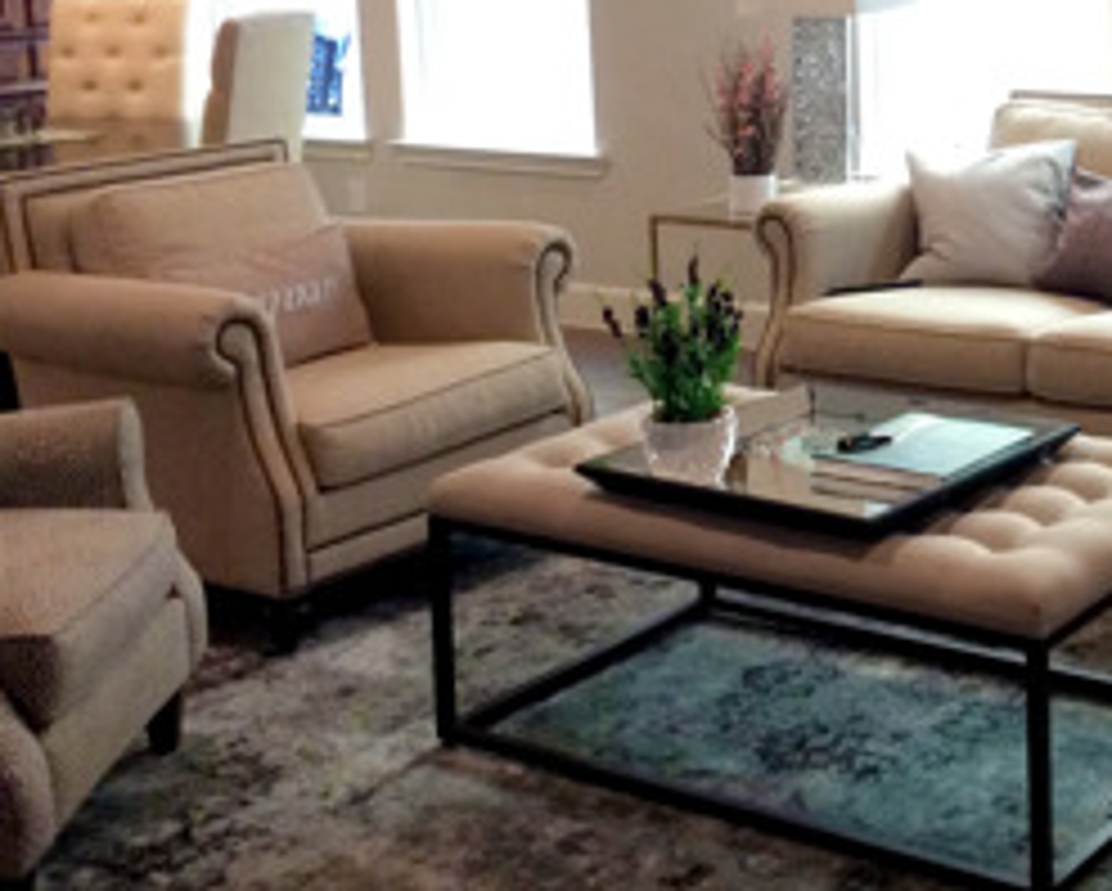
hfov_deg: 28.4
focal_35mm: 63
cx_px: 1071
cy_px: 74
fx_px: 2075
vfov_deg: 23.5
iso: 125
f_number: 2.4
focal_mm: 3.3
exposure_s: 1/24
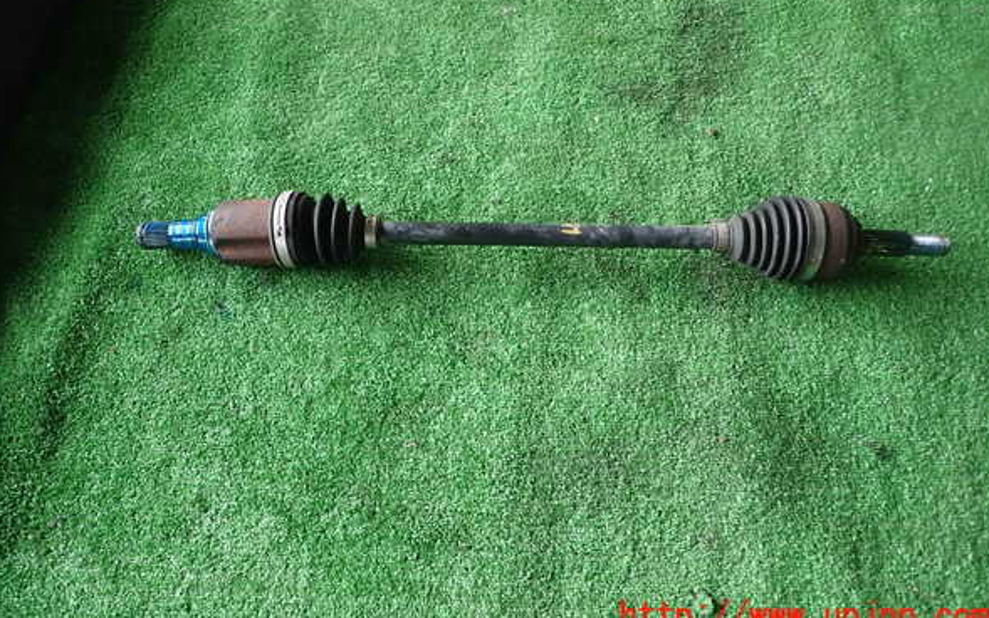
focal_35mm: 27
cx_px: 495
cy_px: 260
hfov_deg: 68.4
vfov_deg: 45.9
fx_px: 728
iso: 100
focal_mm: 4.5
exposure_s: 1/60
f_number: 2
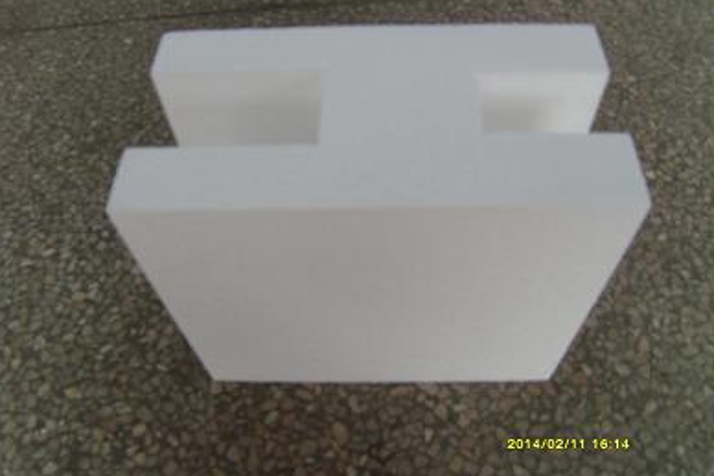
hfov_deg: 61.9
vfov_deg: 43.6
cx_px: 366
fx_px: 595
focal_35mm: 30
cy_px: 230
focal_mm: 4.7
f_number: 2.8
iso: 80
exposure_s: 1/180
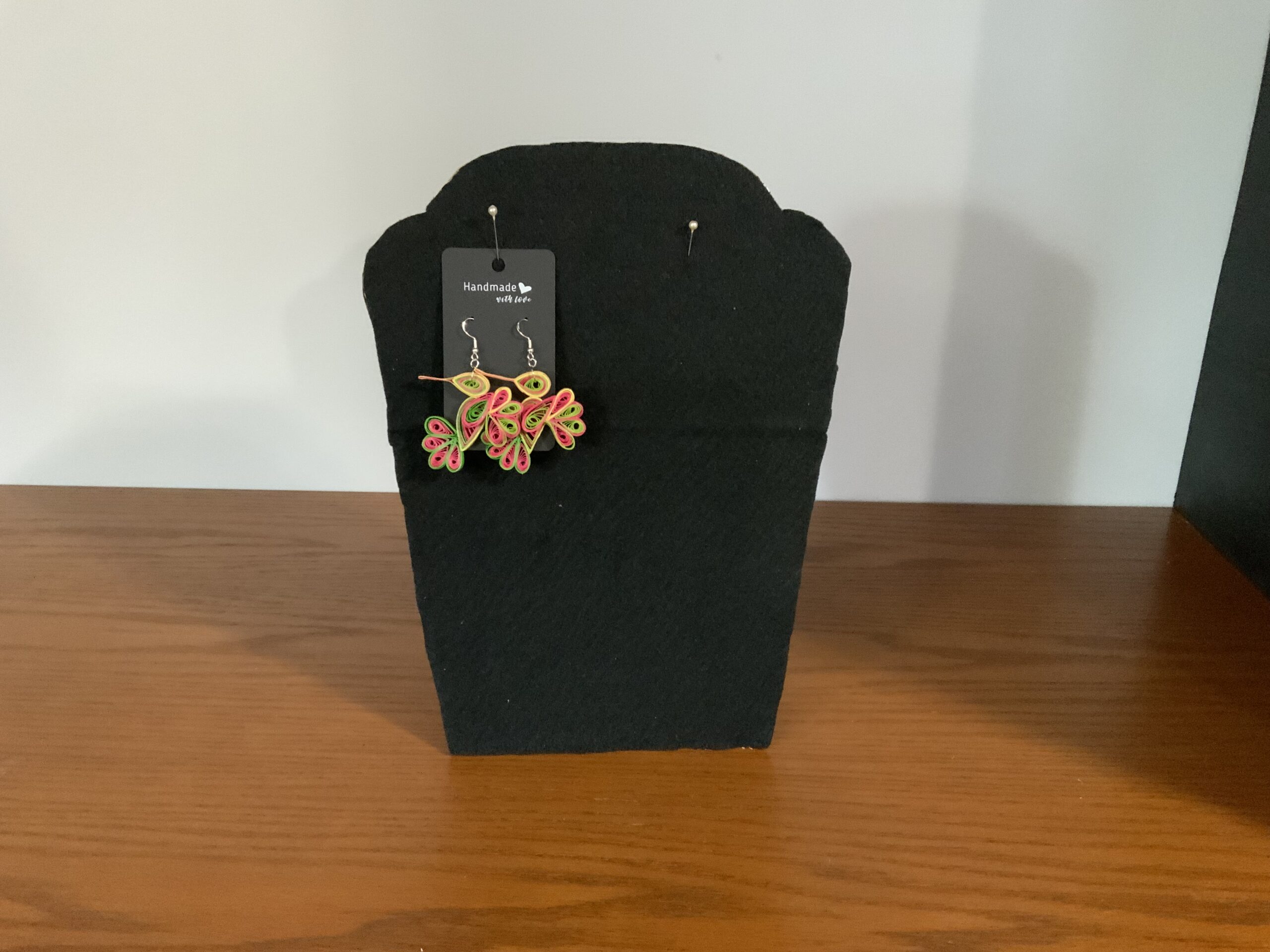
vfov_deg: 48.2
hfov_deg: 61.7
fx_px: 1064
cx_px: 635
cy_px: 476
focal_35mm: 29
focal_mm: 3
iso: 400
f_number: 1.8
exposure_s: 1/30
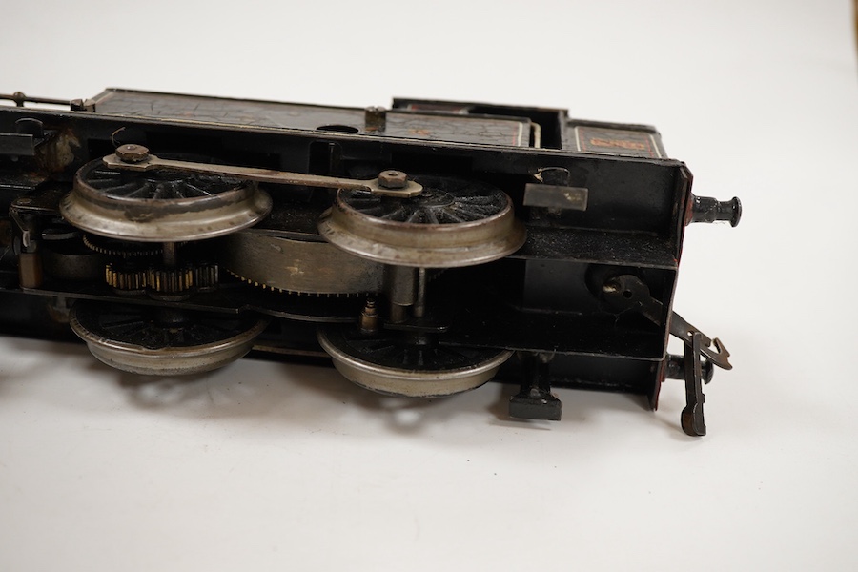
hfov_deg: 43.6
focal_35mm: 45
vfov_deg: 29.9
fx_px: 1072
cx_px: 429
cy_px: 286
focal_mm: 30
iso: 1250
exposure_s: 1/125
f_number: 7.1
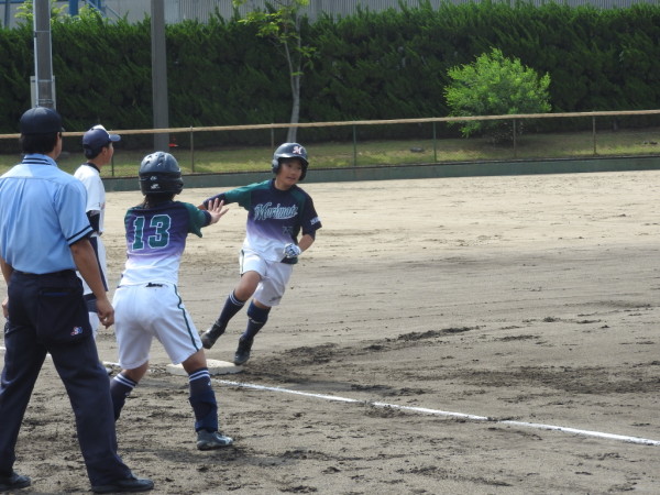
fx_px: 2860
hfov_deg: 13.2
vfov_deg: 9.9
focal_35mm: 150
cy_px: 248
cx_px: 330
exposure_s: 1/400
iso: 100
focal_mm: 26.9
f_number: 5.2
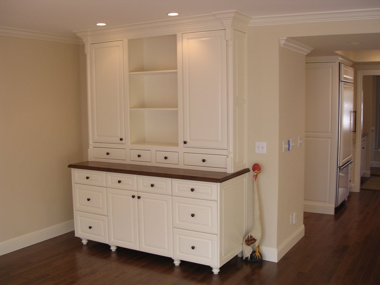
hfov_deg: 49.0
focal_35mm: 38
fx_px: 417
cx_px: 190
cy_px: 142
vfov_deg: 37.7
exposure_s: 1/33.2
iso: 100
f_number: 2.8
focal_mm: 5.8
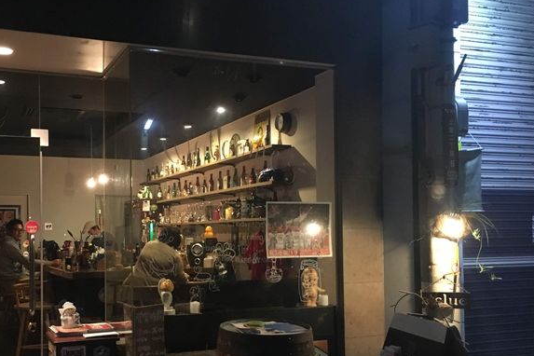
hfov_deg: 48.0
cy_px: 224
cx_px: 201
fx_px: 593
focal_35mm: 40
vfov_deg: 33.2
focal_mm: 4.15
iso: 320
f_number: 2.2
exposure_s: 1/15
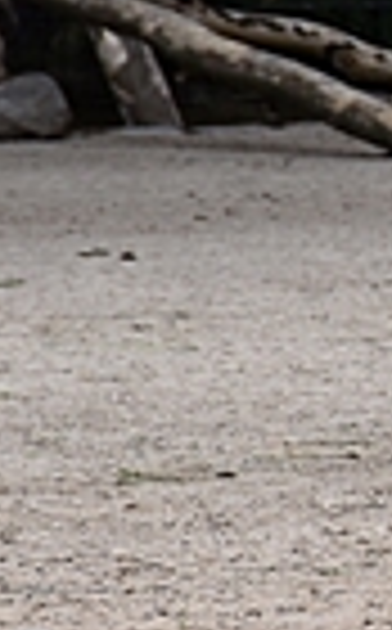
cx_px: 1811
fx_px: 17301
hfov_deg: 1.3
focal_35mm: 1008
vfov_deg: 2.1
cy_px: -137
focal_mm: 90
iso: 200
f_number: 8
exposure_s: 1/250
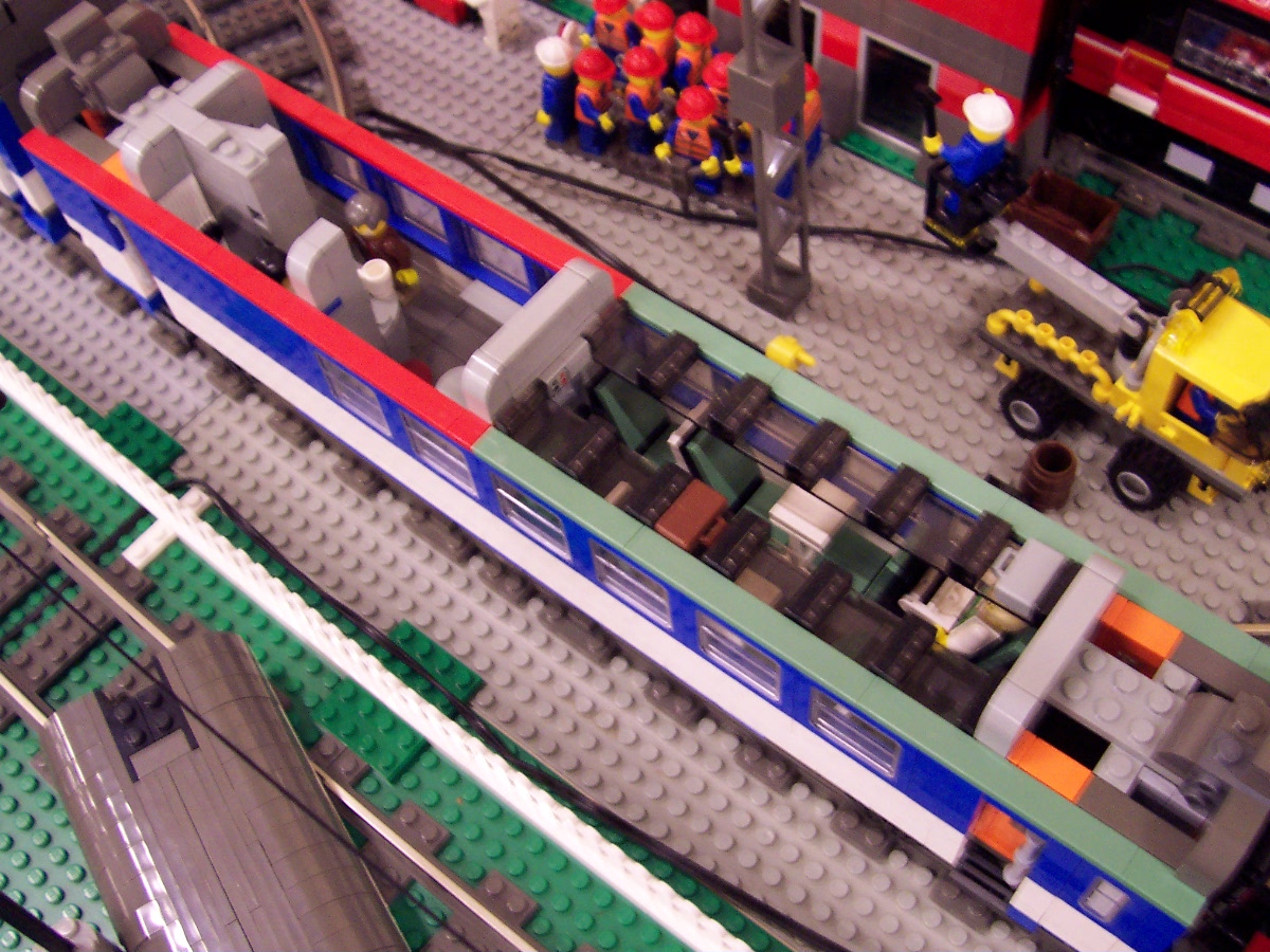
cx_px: 635
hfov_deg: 50.1
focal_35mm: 37
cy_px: 476
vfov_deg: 38.7
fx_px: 1357
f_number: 2.8
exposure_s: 1/8
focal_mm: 5.6
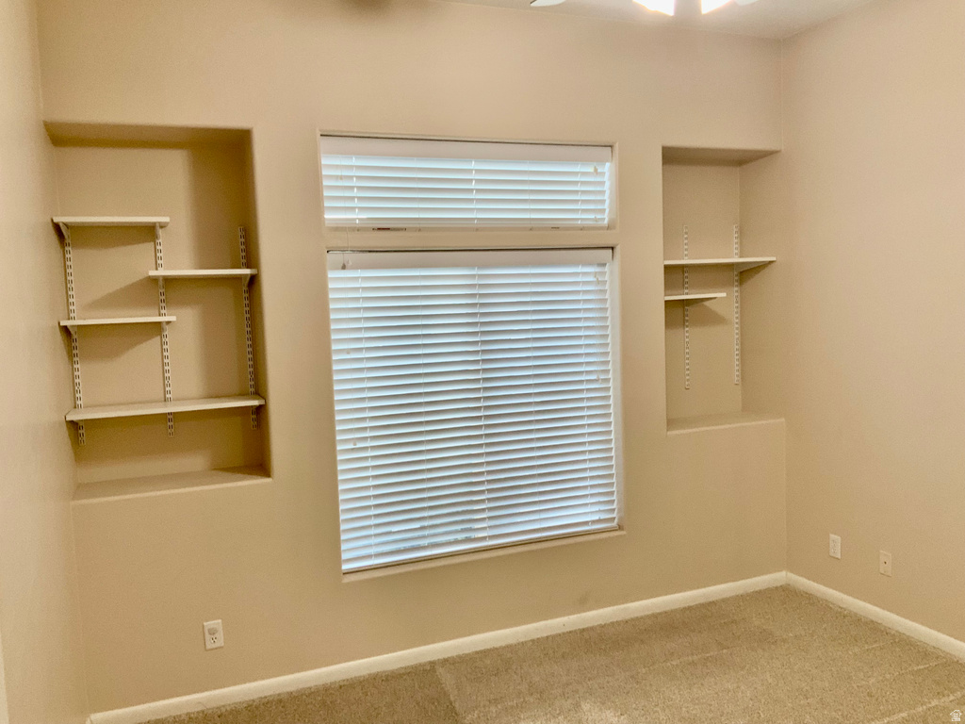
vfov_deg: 48.2
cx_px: 482
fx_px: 808
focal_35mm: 29
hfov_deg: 61.7
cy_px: 362
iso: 64
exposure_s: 1/60
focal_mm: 3
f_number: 1.8
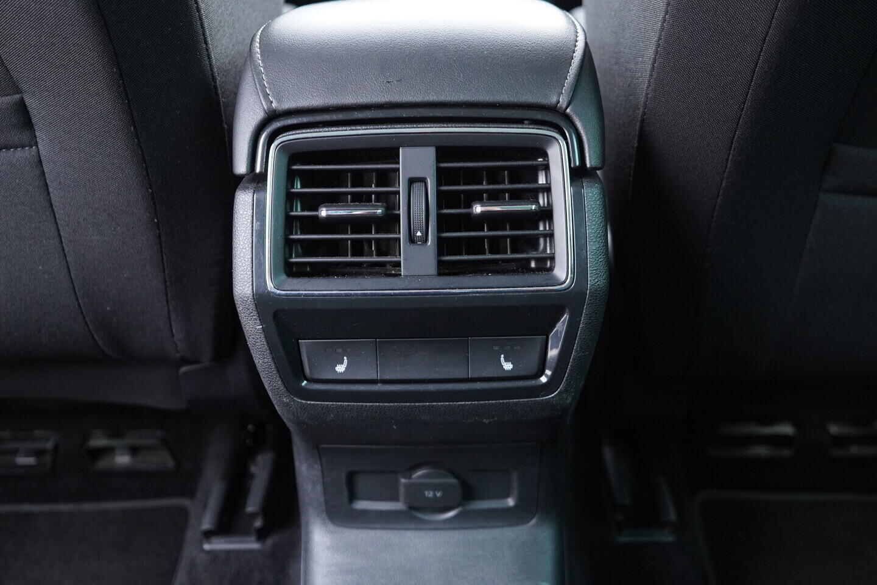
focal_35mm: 36
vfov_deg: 36.9
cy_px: 292
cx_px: 438
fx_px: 877
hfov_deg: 53.1
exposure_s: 1/40
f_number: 2.8
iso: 1600
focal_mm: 24
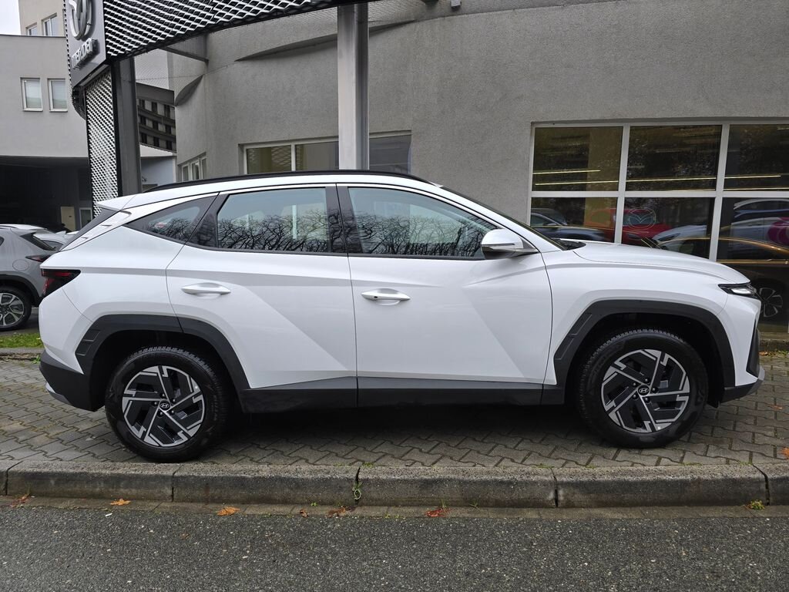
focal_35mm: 23
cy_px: 296
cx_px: 394
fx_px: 524
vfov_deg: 58.9
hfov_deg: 73.9
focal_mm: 6.3
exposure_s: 1/100
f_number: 1.7
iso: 16
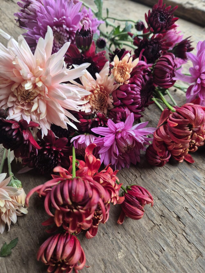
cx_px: 102
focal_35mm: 23
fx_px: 182
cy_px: 136
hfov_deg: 58.9
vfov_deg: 73.9
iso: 200
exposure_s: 1/180
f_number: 1.8
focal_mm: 5.4
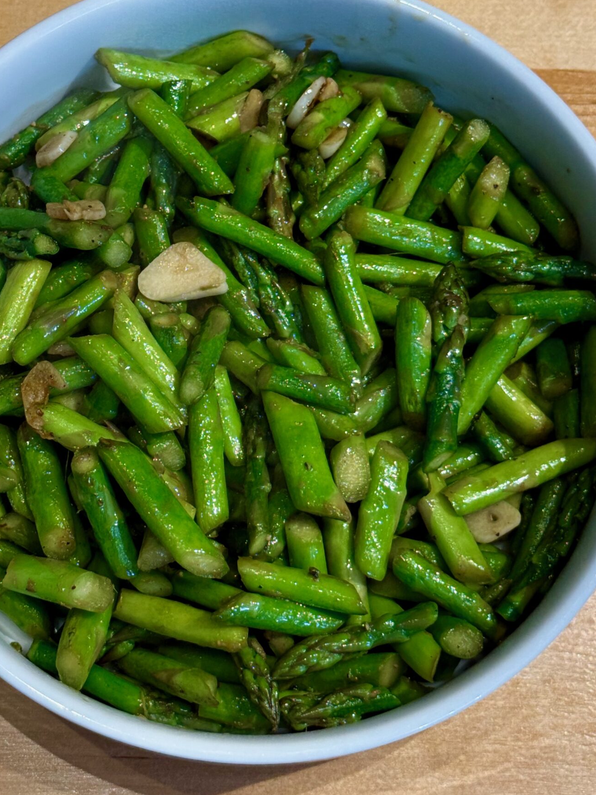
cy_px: 349
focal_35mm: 71
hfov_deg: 20.7
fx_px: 1630
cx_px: 252
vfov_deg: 27.4
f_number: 1.78
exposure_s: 1/60
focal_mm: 6.76
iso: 80
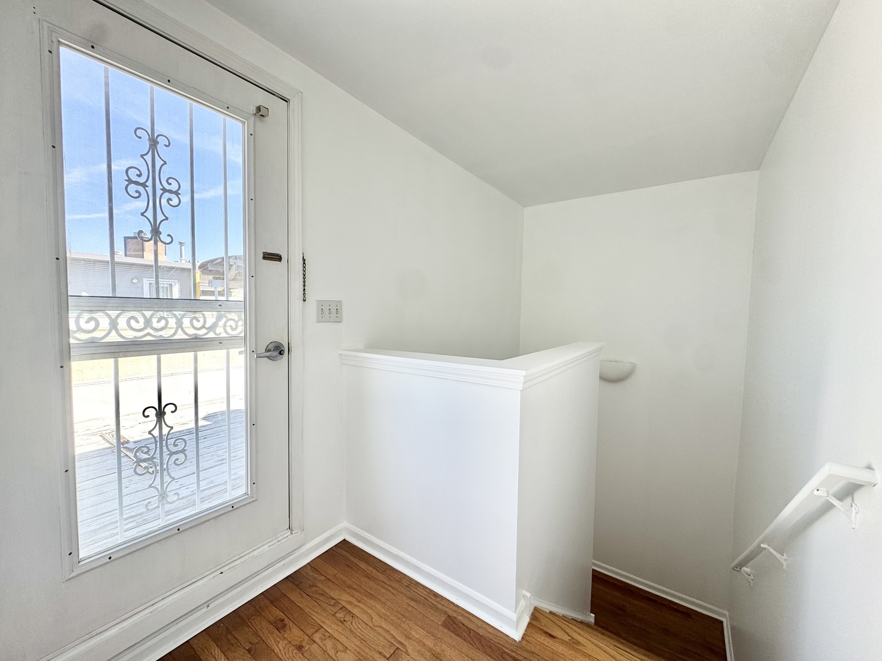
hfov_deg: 102.1
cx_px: 441
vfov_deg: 85.7
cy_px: 330
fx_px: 357
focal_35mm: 14
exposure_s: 1/99
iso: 50
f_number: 2.2
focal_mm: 2.22
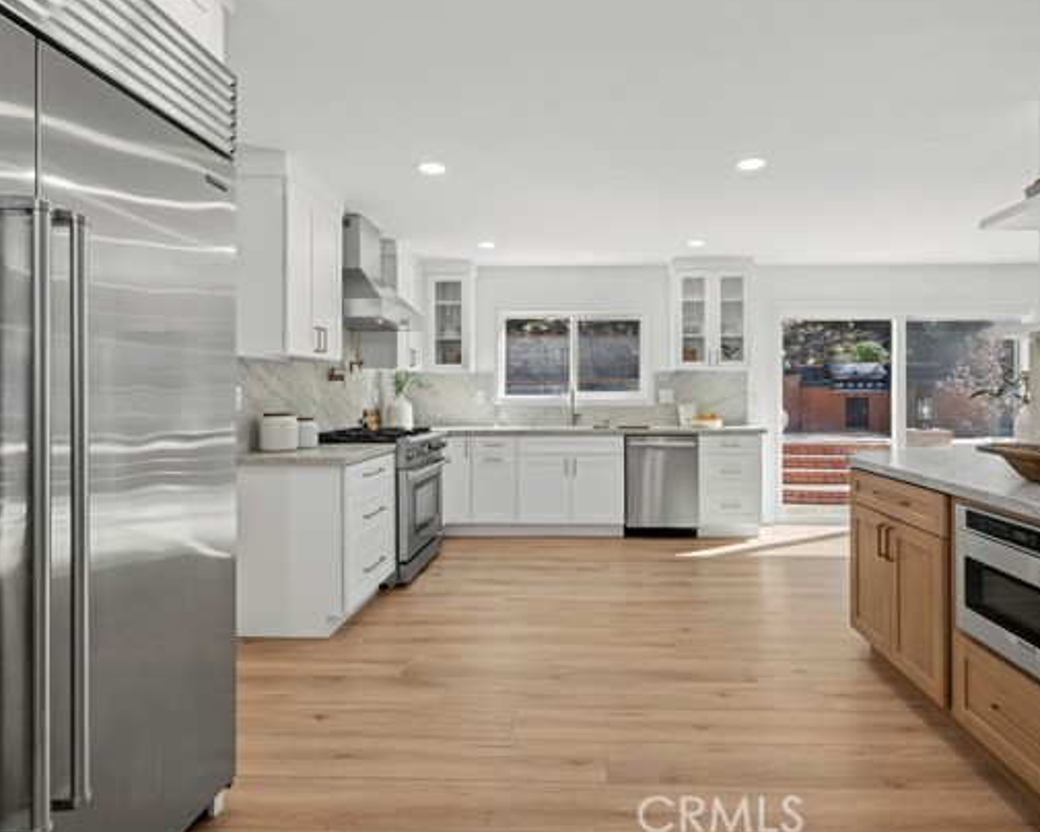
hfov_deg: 83.1
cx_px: 560
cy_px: 407
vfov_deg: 70.8
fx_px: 585
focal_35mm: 19
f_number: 9
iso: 125
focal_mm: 16
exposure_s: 1/20
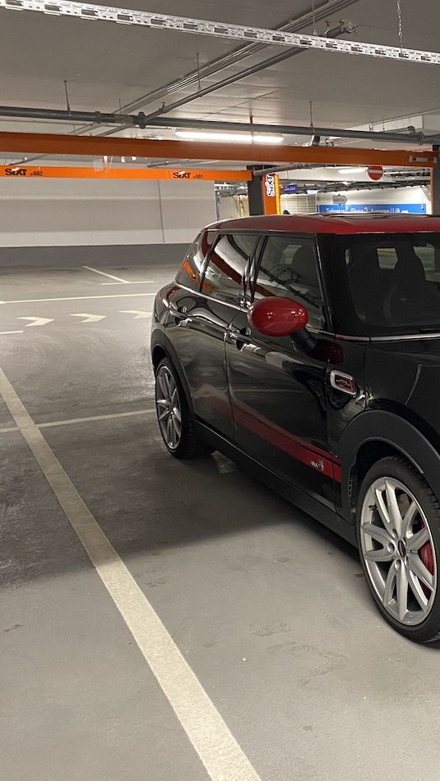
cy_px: 390
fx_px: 788
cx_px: 500
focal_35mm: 38
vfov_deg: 52.8
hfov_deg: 28.1
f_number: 1.8
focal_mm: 4.25
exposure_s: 1/33
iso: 400
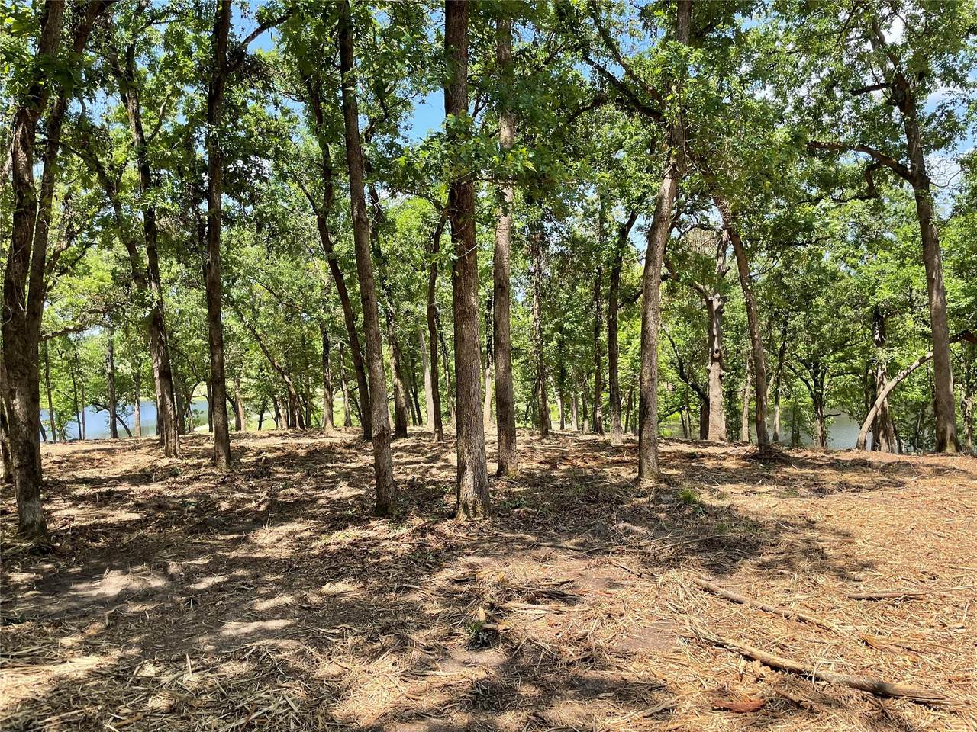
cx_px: 488
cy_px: 366
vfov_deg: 53.1
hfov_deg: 67.3
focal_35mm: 26
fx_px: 734
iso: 32
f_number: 1.6
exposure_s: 1/868
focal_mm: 4.2
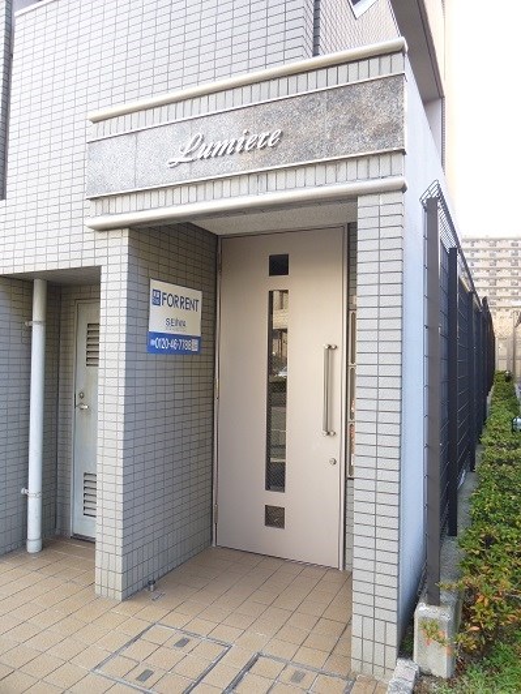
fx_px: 502
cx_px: 260
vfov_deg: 69.4
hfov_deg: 54.9
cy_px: 347
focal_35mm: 25
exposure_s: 1/60
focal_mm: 4.5
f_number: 3.1
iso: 160
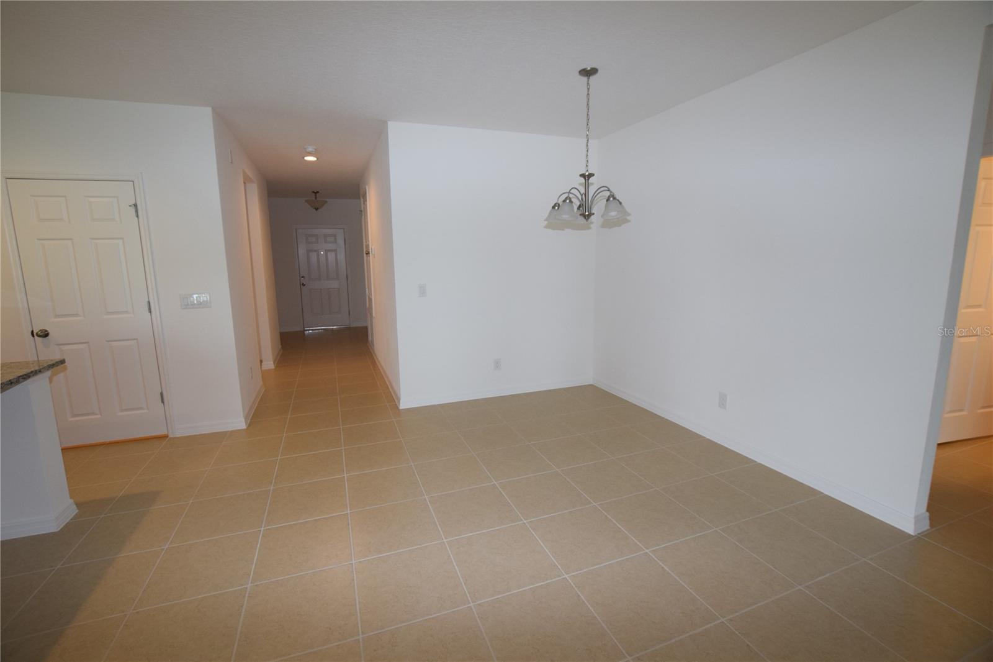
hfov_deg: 100.4
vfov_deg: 77.3
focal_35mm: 15
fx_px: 414
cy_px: 331
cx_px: 496
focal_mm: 10
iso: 800
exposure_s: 1/100
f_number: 5
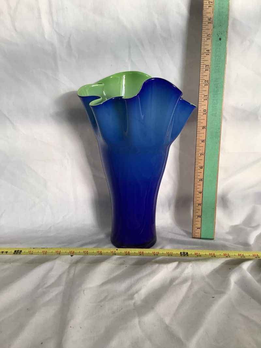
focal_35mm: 31
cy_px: 174
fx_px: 312
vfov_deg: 58.4
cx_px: 130
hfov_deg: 45.4
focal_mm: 3.3
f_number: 2.4
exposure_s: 1/120
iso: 50
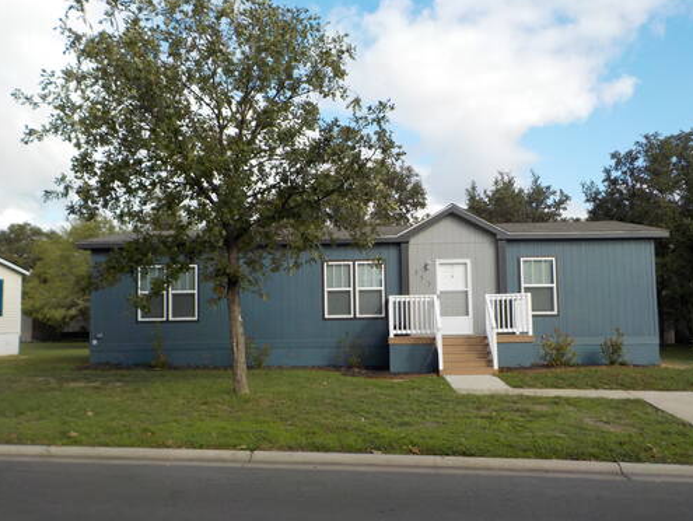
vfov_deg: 45.5
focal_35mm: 31
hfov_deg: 58.3
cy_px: 265
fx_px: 621
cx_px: 353
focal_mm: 4.1
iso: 125
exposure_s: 1/800
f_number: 3.3
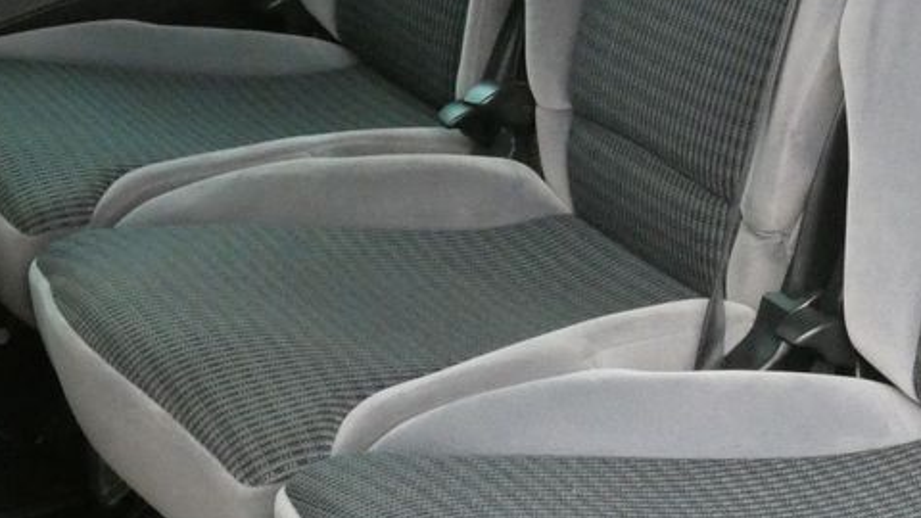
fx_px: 2442
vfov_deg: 12.1
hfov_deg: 21.2
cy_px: 106
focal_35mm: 100
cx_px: 695
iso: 1600
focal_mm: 7.8
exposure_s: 1/80
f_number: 5.6
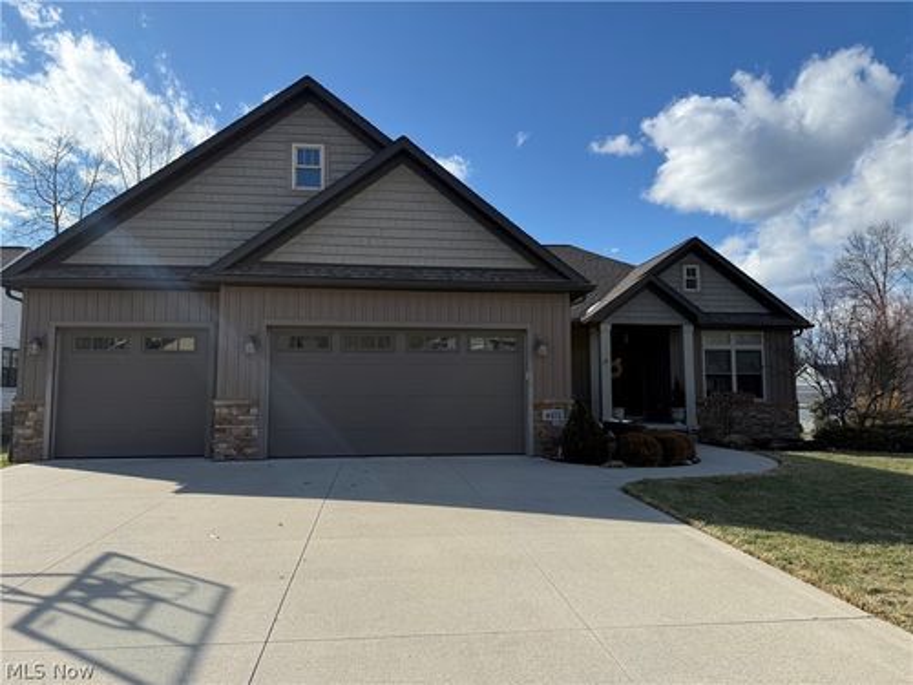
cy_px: 342
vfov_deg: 56.8
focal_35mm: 24
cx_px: 456
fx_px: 633
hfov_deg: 71.6
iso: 125
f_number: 1.78
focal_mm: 6.76
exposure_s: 1/5319
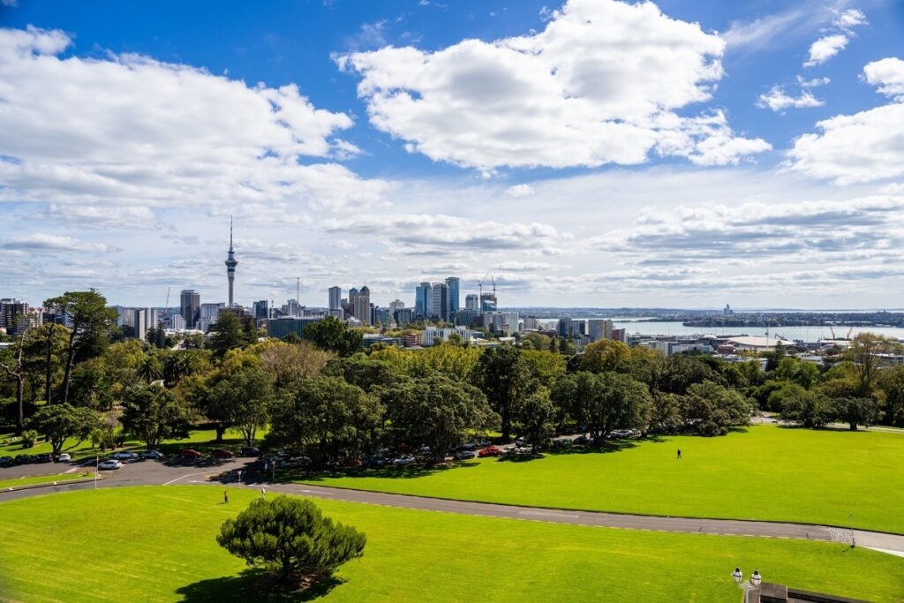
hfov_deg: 71.5
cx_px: 452
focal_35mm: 25
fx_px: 628
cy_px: 302
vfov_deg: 51.3
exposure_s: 1/1000
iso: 160
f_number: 5
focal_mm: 25
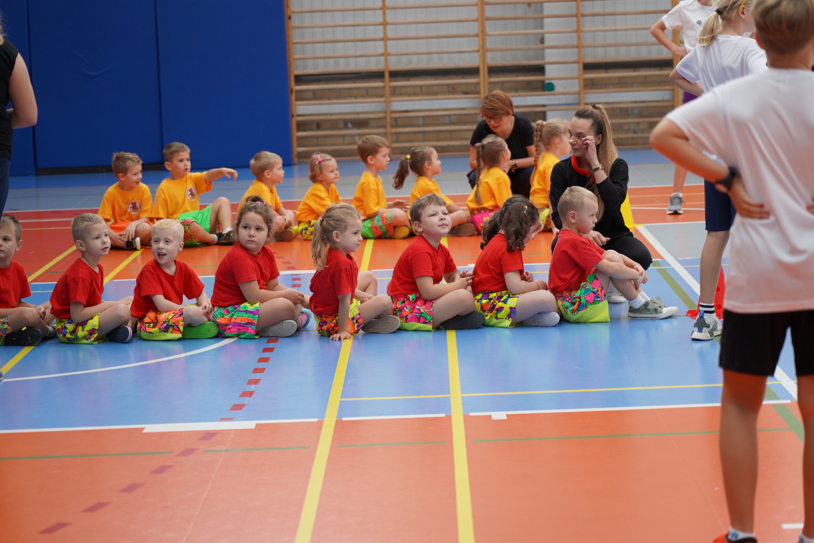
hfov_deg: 19.5
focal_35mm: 105
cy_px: 272
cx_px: 407
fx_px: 2374
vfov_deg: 13.0
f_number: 4
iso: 250
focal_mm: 105
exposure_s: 1/160
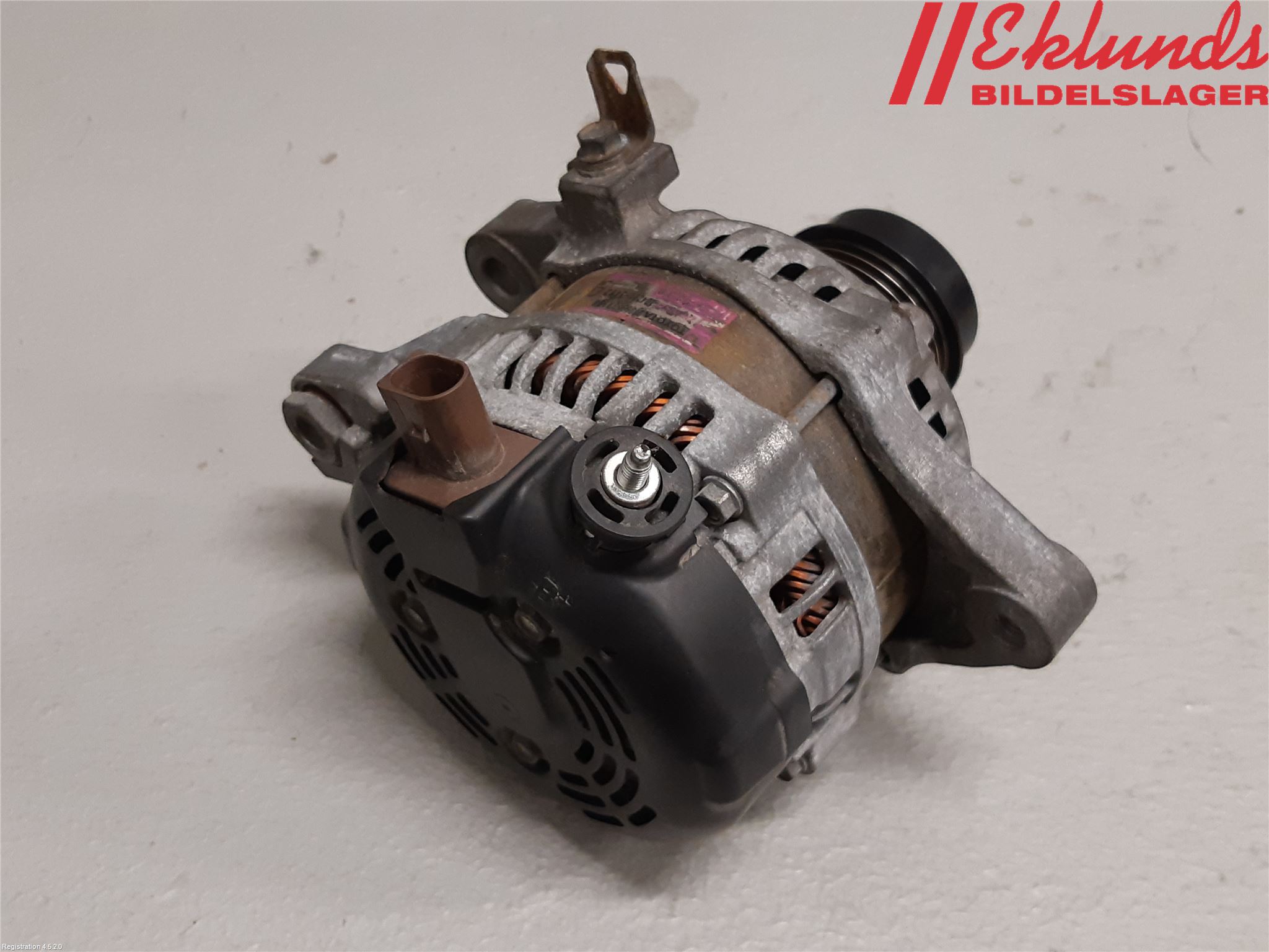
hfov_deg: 67.3
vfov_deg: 53.1
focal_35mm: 26
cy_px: 476
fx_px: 953
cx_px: 634
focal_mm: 3.93
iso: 160
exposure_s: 1/50
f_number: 1.7
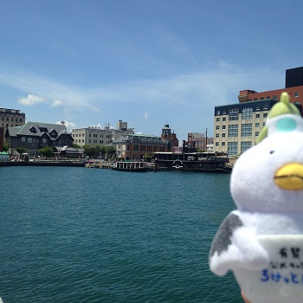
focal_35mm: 40
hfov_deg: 41.8
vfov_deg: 41.9
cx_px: 141
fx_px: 396
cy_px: 148
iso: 50
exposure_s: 1/2262
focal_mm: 4.12
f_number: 2.4
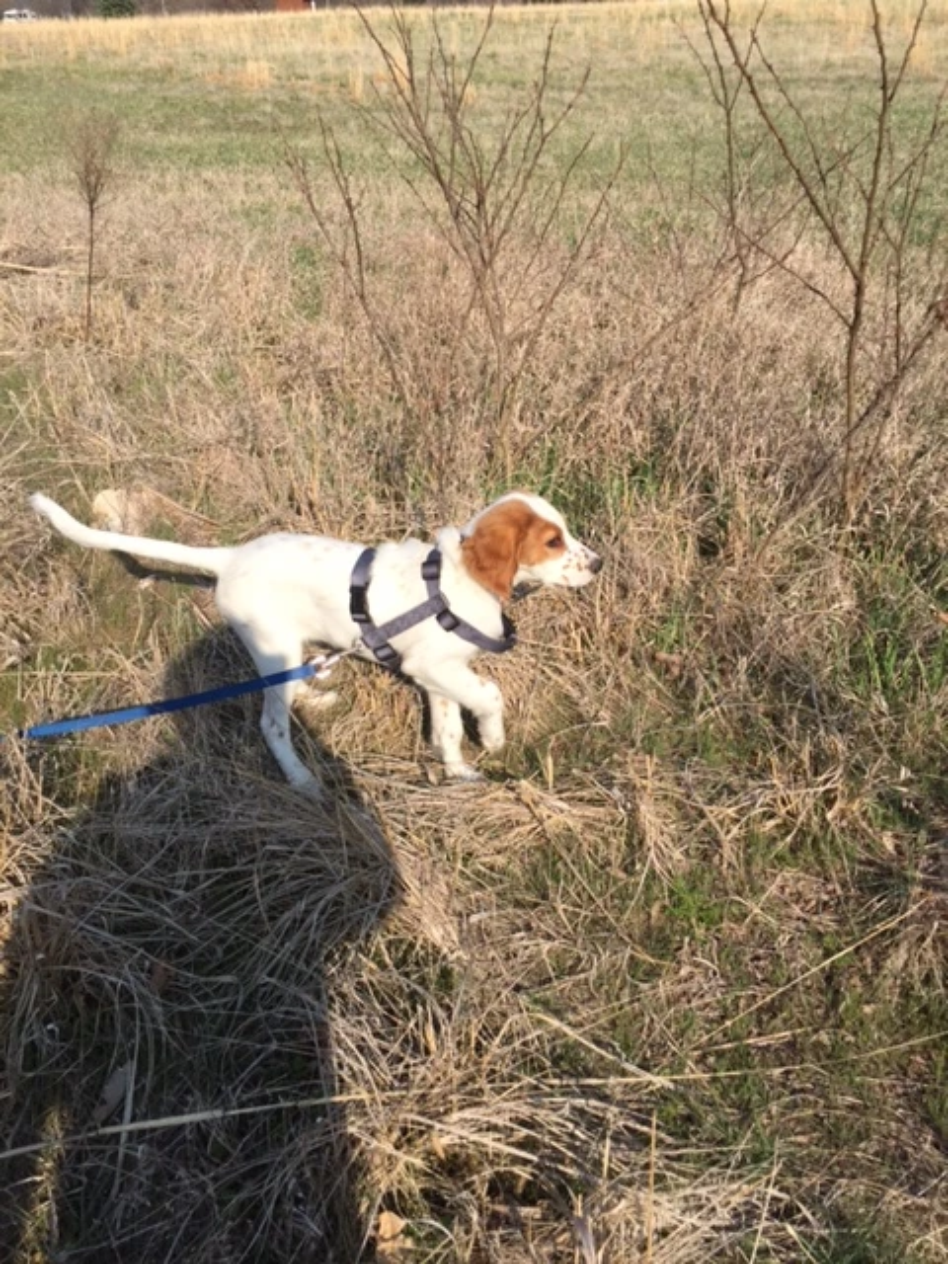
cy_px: 632
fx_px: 1059
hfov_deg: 48.2
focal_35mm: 29
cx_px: 474
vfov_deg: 61.7
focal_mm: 4.15
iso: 32
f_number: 2.2
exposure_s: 1/1980
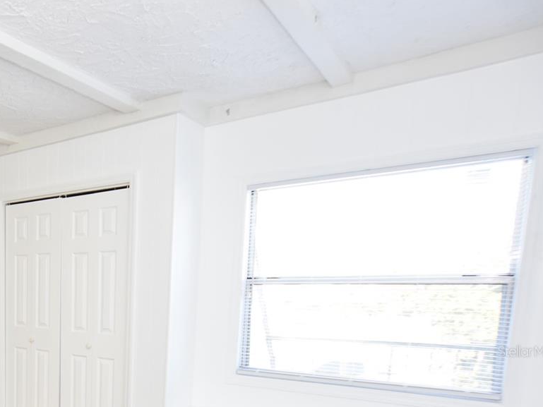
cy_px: 351
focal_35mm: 30
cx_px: -4
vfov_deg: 43.5
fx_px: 471
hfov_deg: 48.8
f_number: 4
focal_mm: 10
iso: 400
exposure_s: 1/60
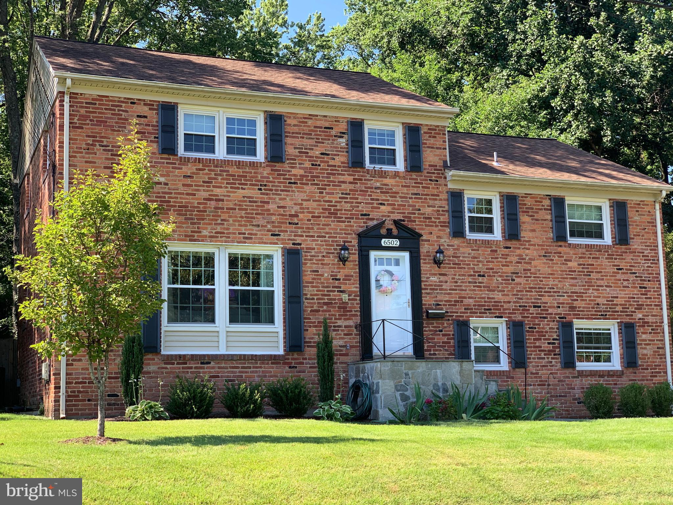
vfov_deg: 28.0
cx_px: 336
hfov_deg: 36.8
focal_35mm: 52
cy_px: 252
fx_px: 1011
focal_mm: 6
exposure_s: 1/207
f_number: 2.4
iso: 16
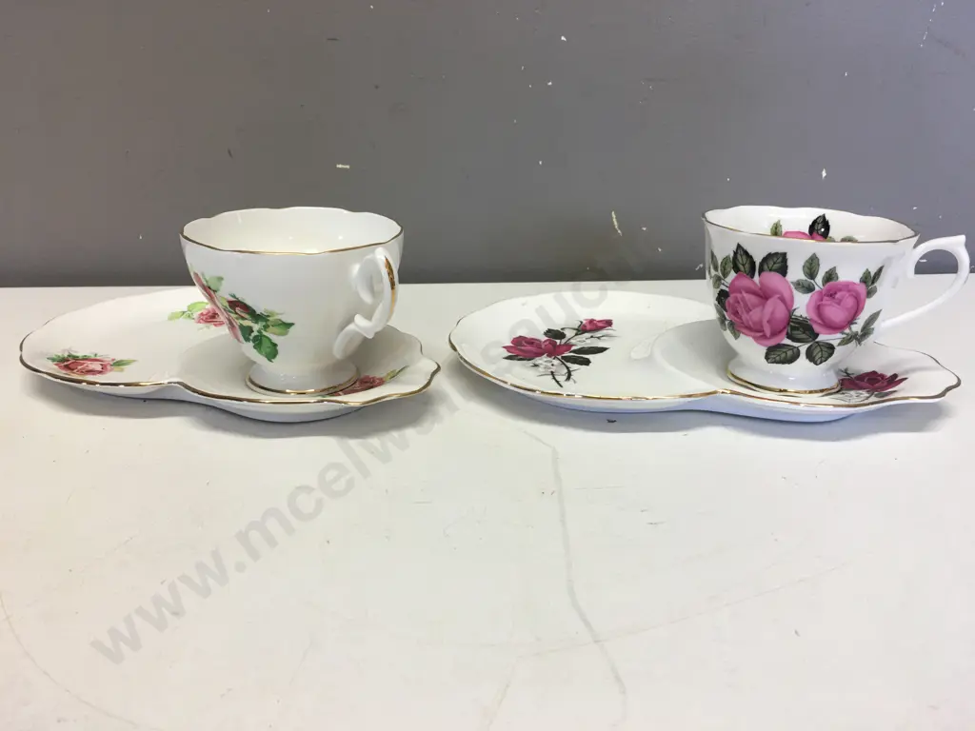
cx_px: 488
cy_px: 366
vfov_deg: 48.2
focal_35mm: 29
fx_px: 817
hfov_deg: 61.7
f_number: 2.2
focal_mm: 4.15
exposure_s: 1/33
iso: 32
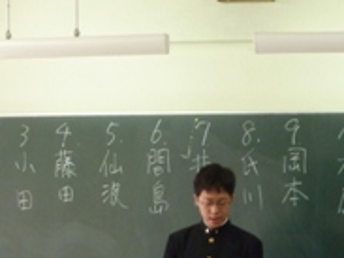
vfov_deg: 7.7
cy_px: 266
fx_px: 1897
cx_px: 212
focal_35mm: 191
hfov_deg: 10.4
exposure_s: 1/40
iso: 250
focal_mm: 12.8
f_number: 4.2
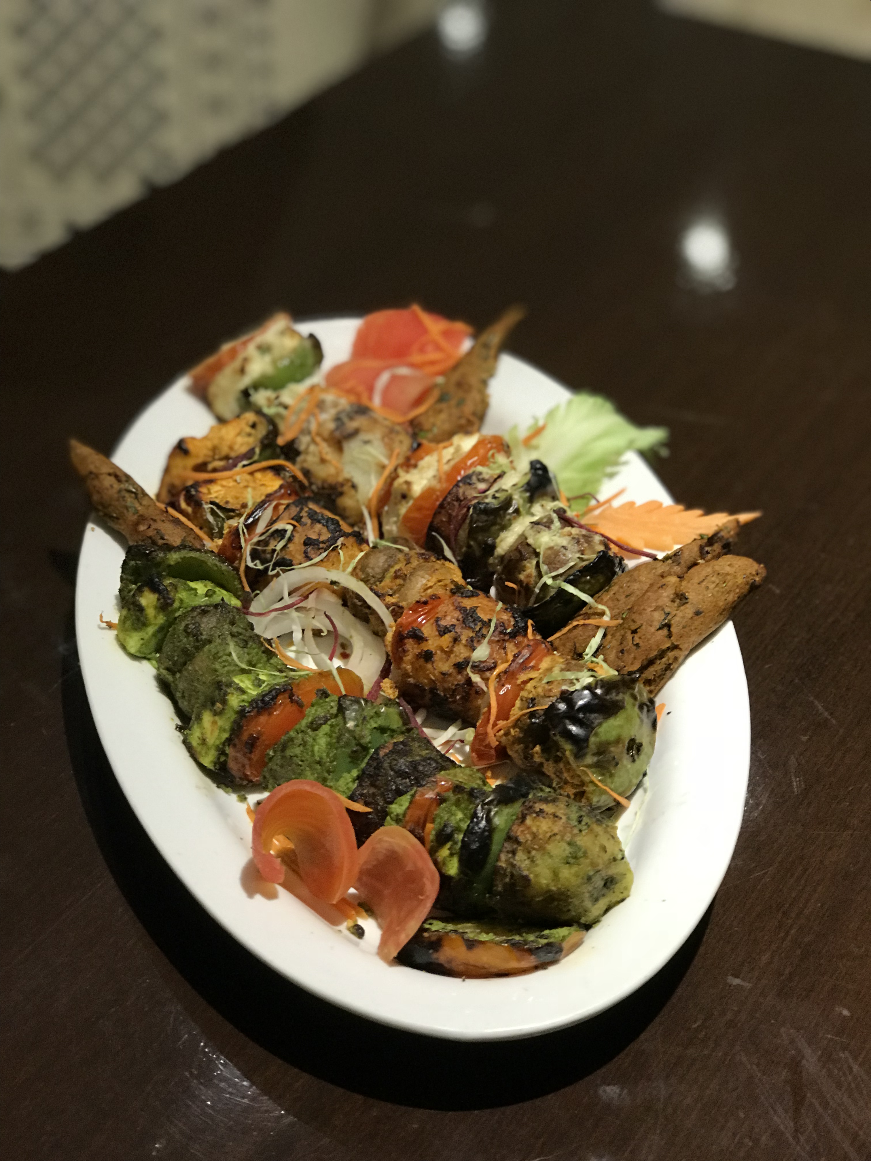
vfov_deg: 33.8
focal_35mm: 57
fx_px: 1912
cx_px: 436
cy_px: 580
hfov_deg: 25.7
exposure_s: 1/50
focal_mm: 6.6
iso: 250
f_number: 2.8
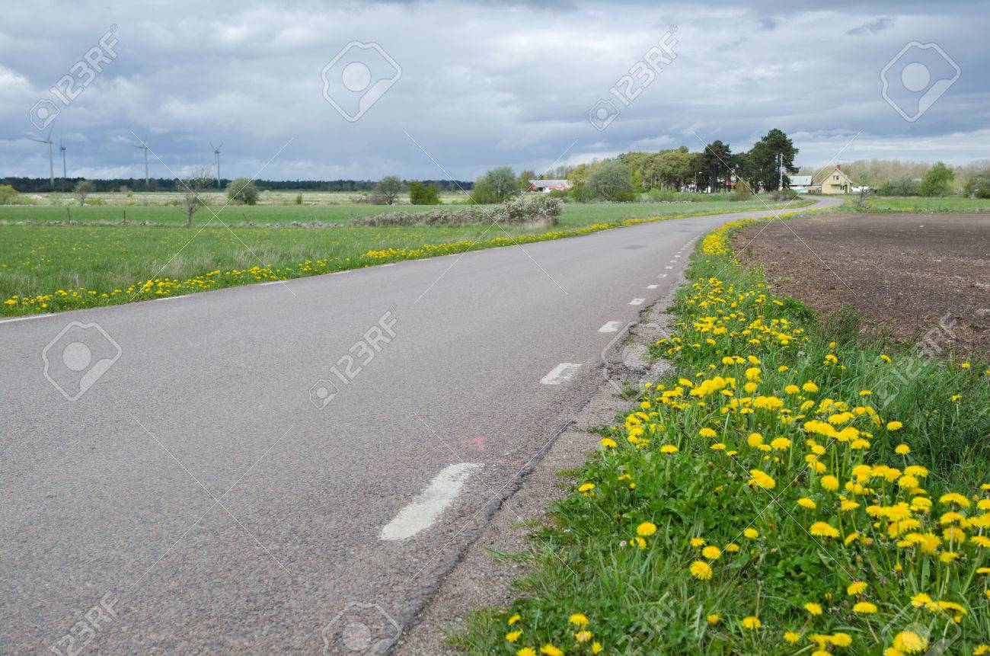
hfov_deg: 41.2
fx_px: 1317
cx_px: 495
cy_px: 328
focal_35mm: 48
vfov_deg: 28.0
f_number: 8
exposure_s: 1/250
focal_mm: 32
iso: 100
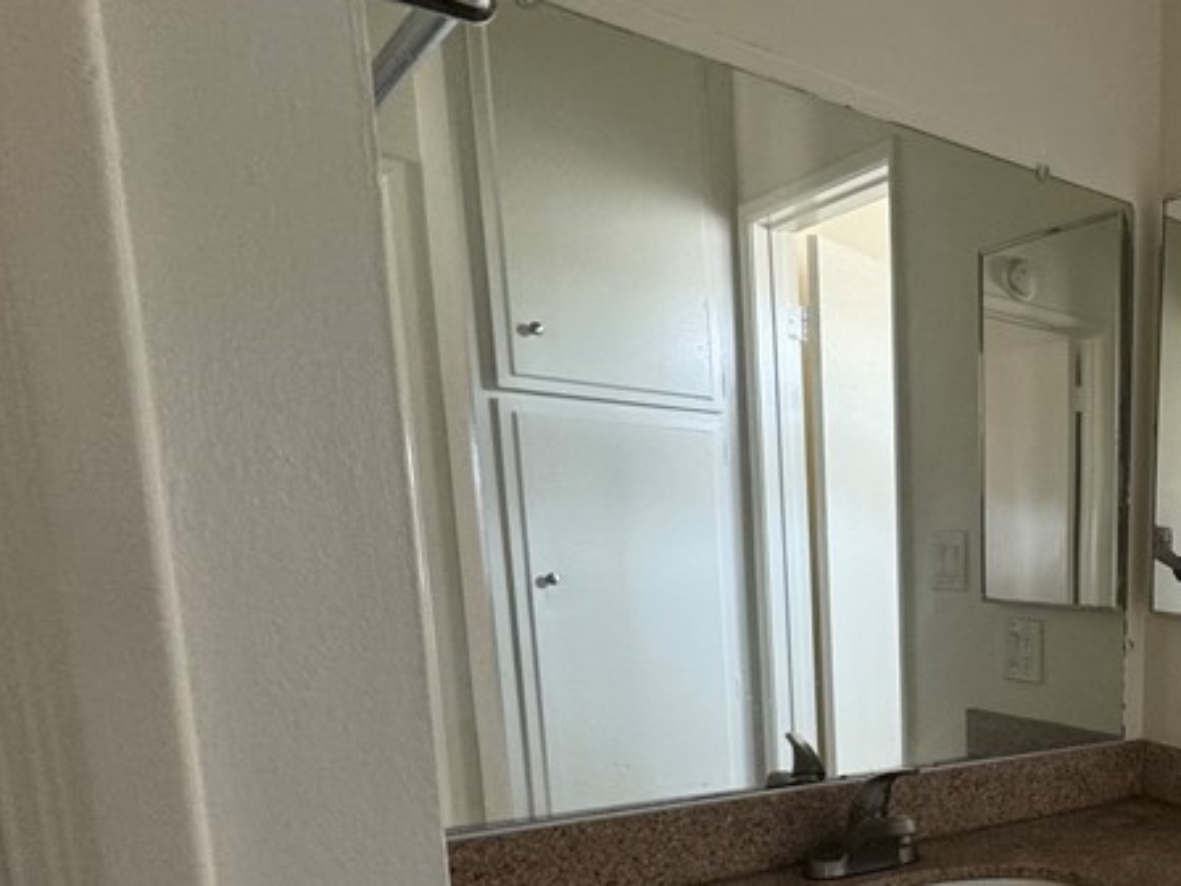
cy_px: 741
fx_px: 1092
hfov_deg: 46.1
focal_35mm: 32
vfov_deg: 41.7
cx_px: 1221
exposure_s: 1/60
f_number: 2.2
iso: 160
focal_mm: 2.22
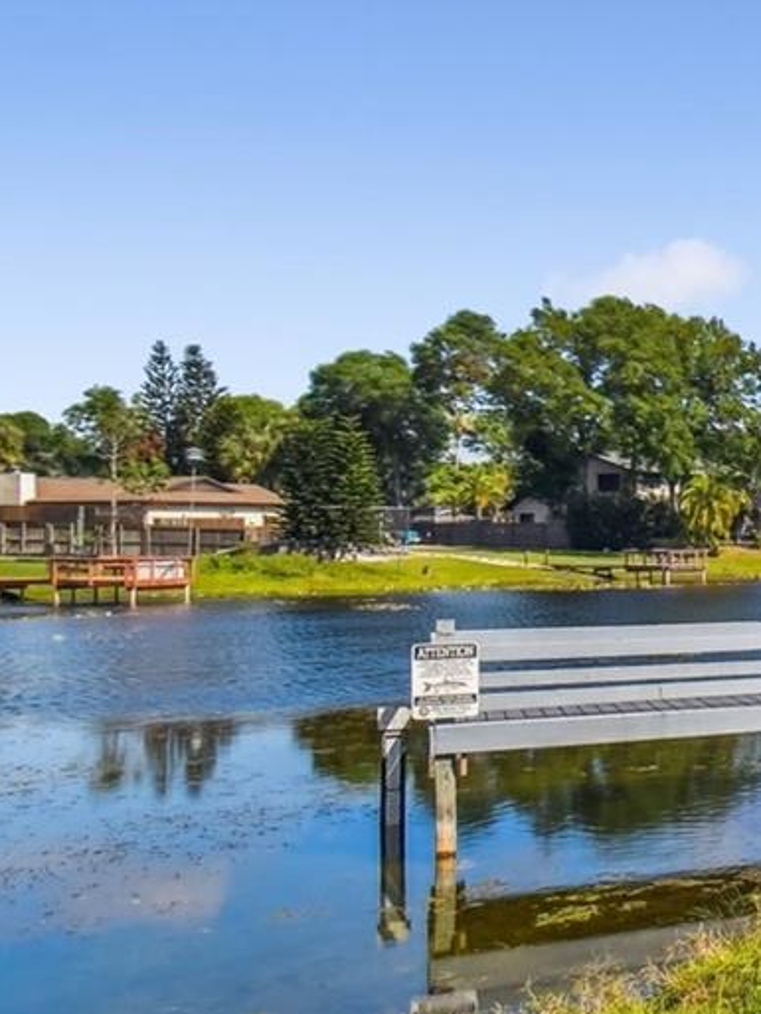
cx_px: 1279
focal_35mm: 45
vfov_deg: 42.0
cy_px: 548
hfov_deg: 22.7
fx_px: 1318
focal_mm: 10
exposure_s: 1/1000
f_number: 7.1
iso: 100
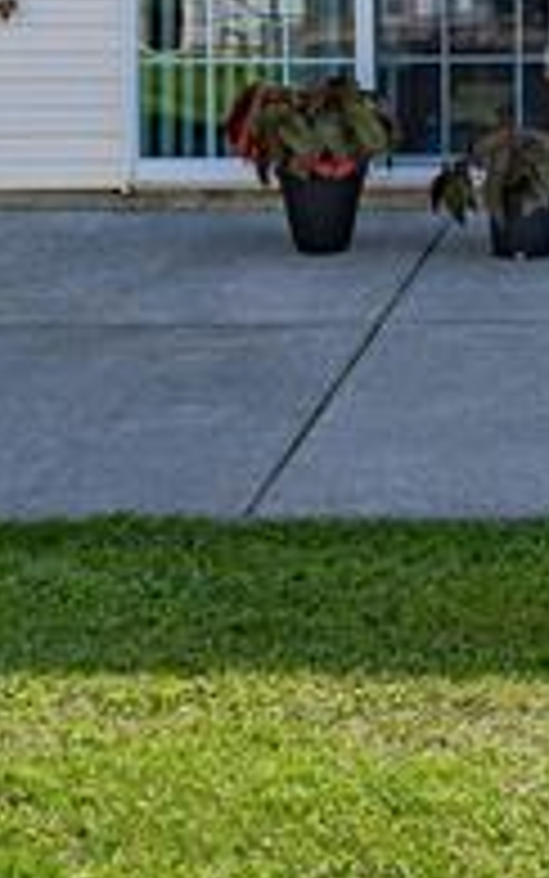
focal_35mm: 91
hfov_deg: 13.6
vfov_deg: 21.5
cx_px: 783
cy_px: -101
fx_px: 2177
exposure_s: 1/2500
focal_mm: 16
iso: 320
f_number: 9
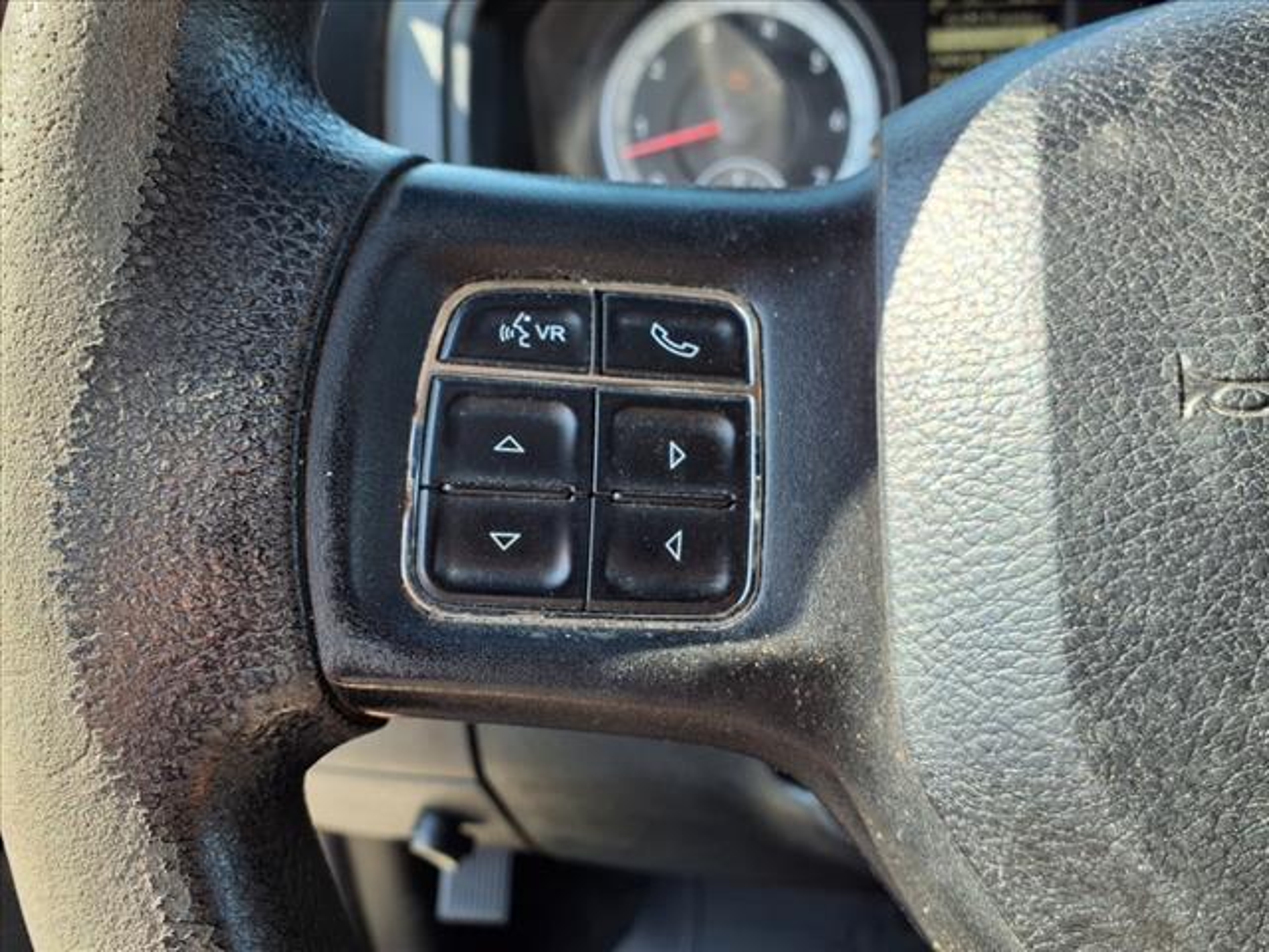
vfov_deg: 51.4
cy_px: 476
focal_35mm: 27
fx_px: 990
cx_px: 634
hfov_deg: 65.3
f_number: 1.9
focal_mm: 3.58
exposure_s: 1/222
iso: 40
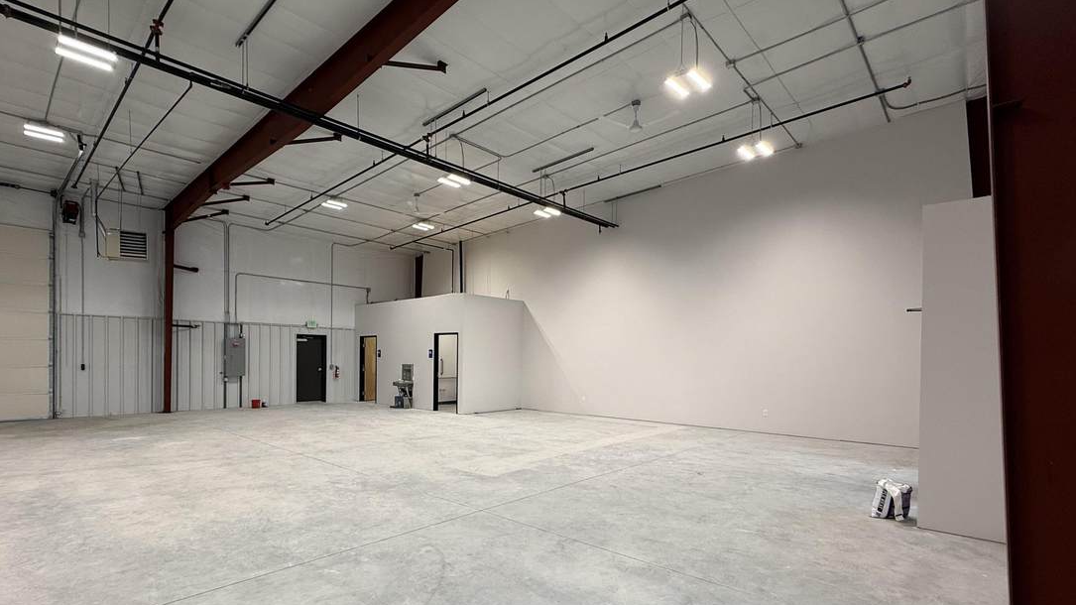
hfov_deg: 92.4
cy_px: 363
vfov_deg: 60.5
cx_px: 491
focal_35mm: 18
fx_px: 513
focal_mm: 2.22
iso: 64
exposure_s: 1/120
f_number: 2.2
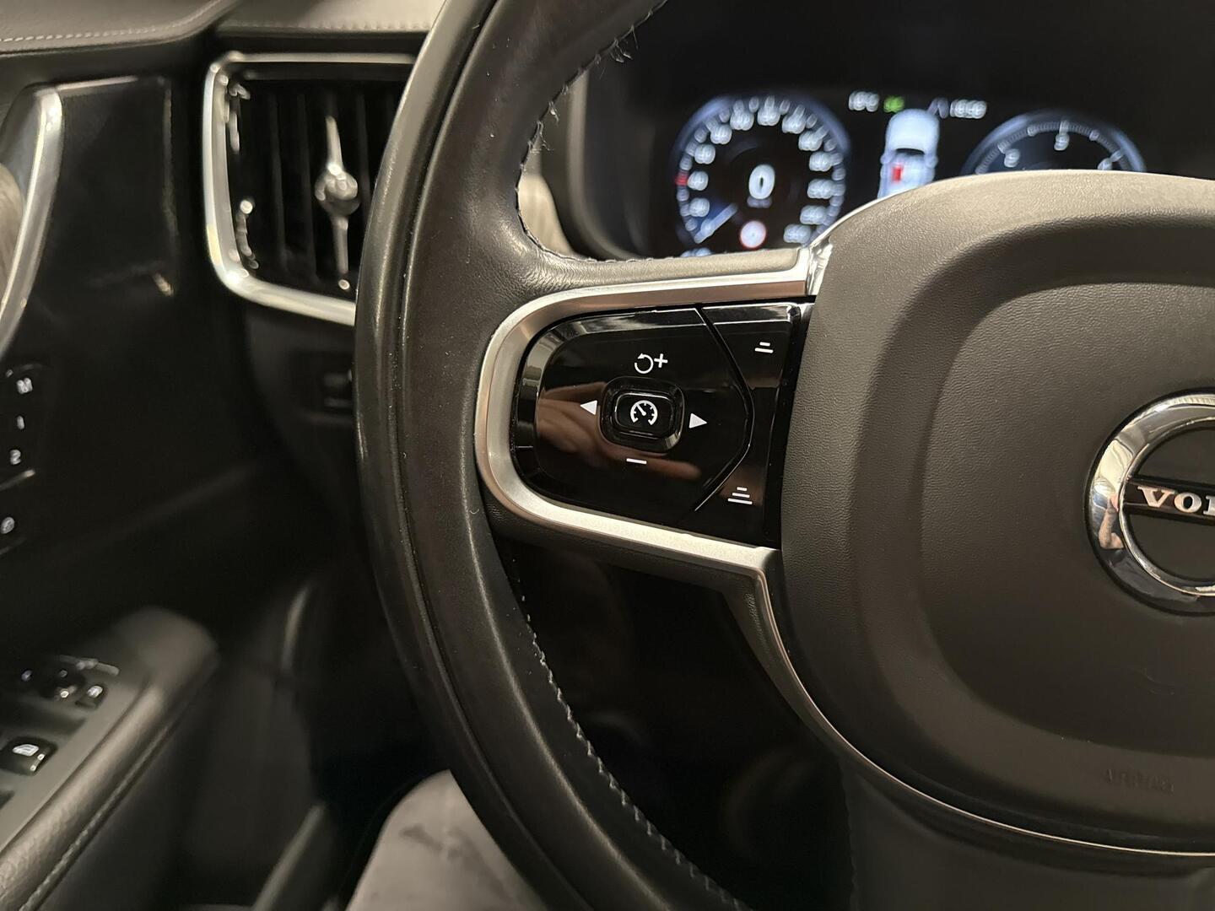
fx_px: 842
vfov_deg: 56.8
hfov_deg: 71.6
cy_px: 456
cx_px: 608
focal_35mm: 24
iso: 1000
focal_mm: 6.76
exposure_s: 1/40
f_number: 1.78
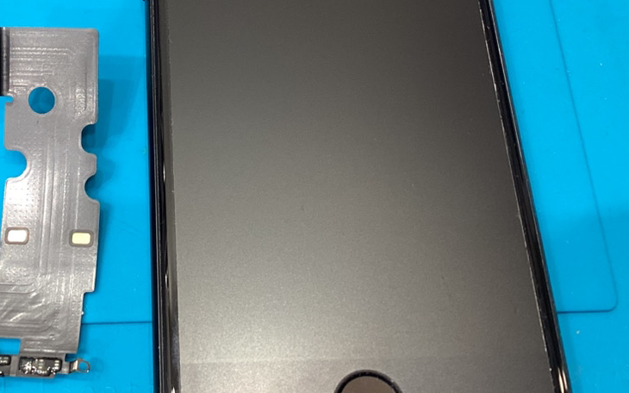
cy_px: 96
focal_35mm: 54
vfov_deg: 23.7
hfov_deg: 36.8
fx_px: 926
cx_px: 167
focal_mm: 3.3
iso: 80
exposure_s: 1/50
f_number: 2.4
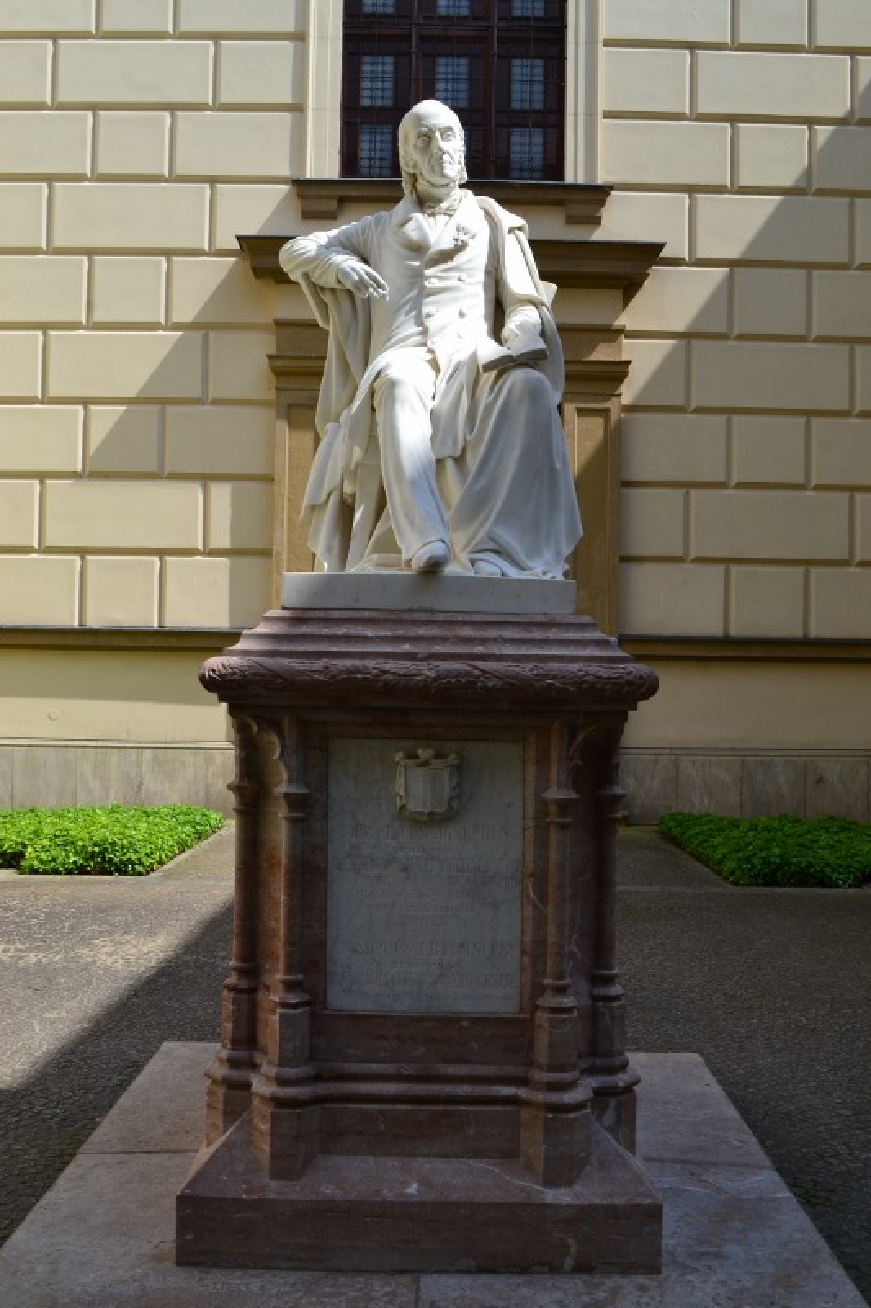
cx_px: 436
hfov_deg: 36.9
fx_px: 1307
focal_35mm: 36
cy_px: 654
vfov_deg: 53.1
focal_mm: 24
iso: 400
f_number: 11
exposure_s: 1/400
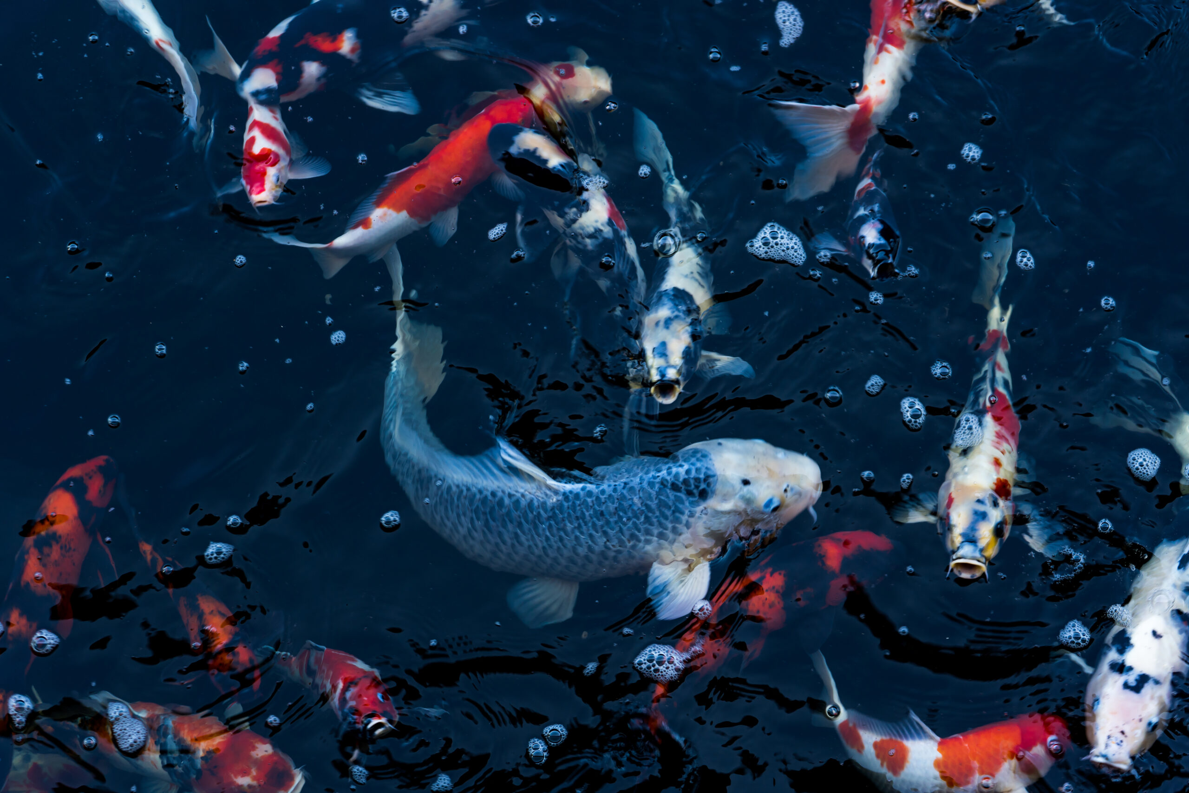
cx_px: 594
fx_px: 2312
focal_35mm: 70
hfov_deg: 28.8
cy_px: 396
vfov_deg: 19.5
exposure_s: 1/80
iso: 250
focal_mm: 70
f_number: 5.6
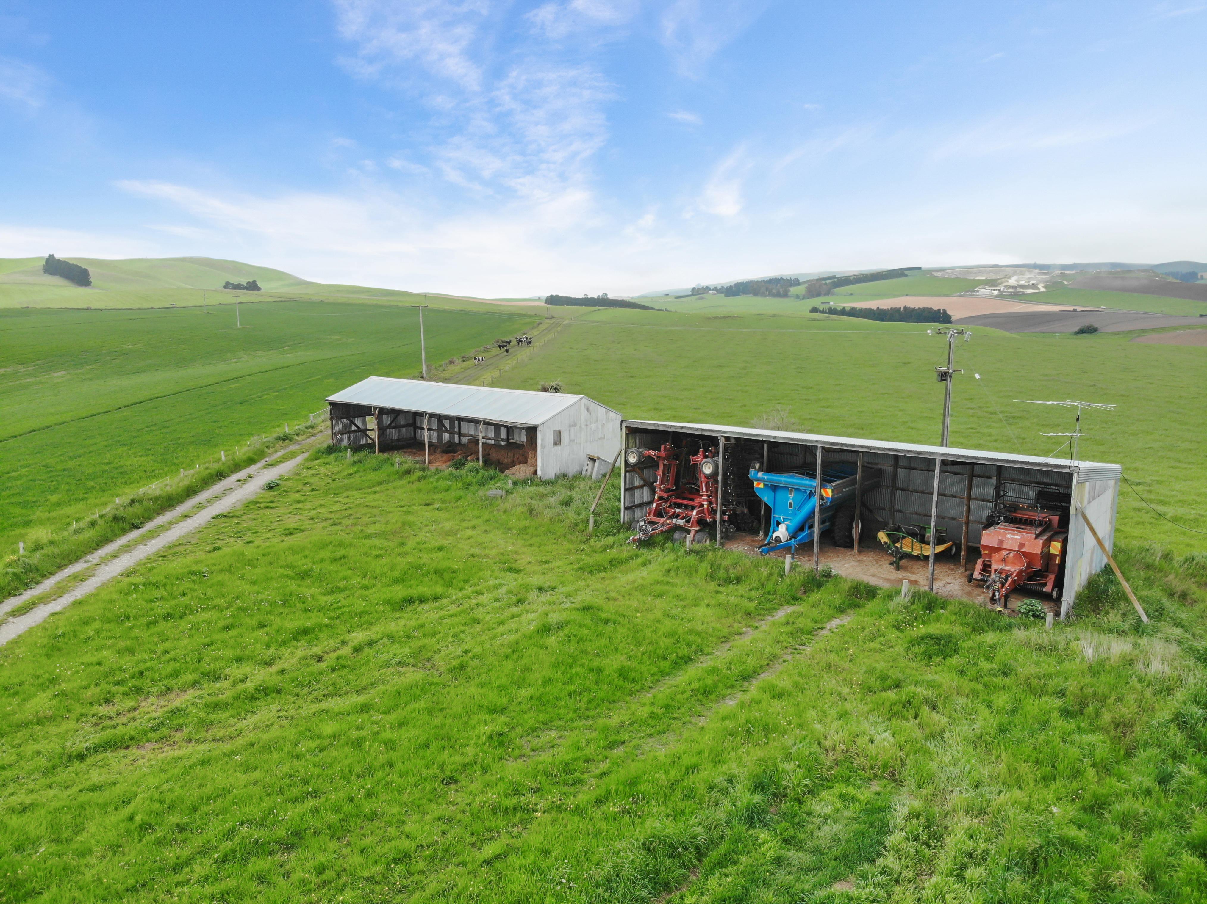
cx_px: 604
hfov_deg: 71.6
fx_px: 837
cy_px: 452
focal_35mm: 24
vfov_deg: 56.8
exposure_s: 1/370
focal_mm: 4.5
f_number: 2.8
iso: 113
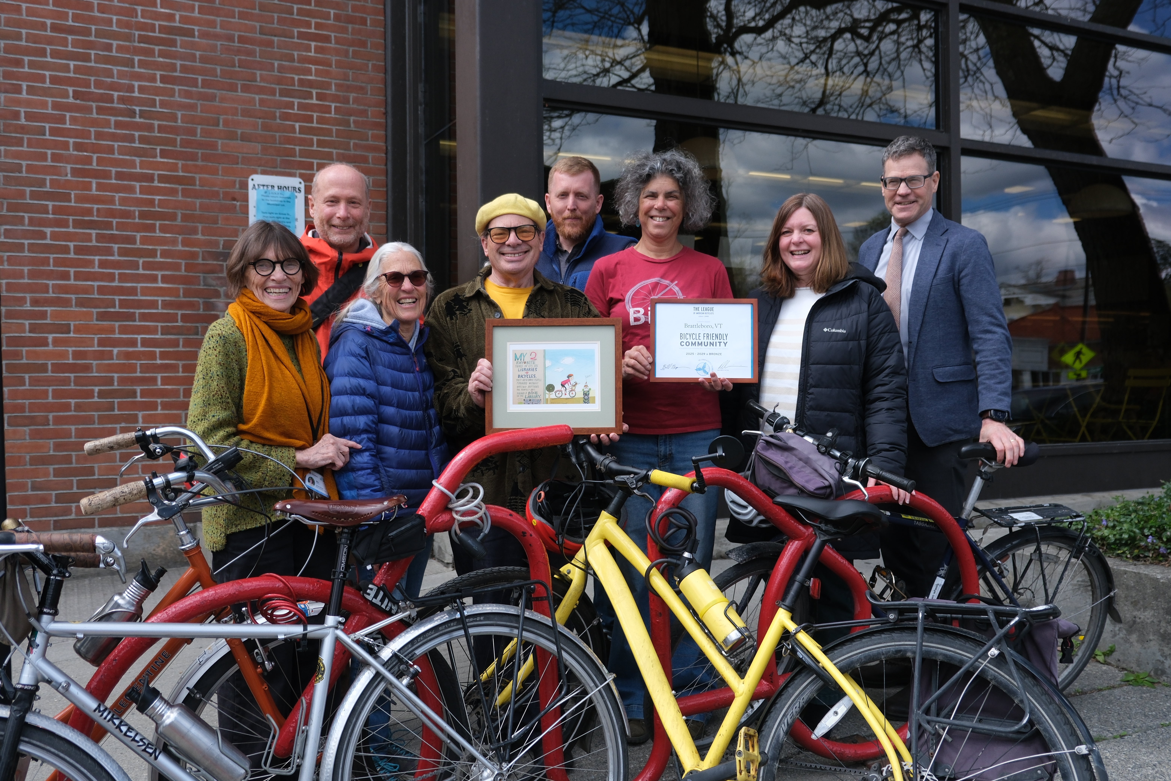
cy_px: 390
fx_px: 1073
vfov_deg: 40.0
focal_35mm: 33
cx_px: 586
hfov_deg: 57.2
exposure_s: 1/3200
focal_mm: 22.3
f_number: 3.2
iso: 500
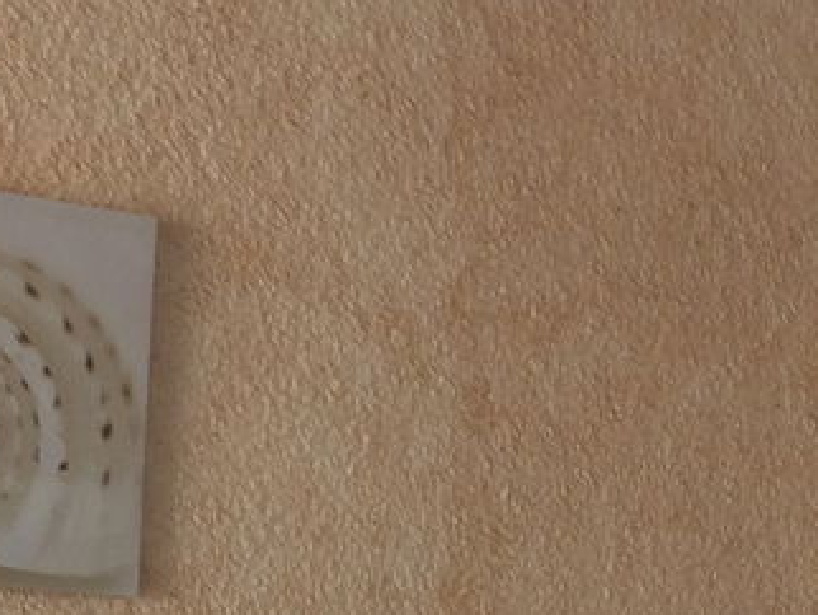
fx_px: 3405
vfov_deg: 10.1
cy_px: 851
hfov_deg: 13.7
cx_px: 577
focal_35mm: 144
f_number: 2.2
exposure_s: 1/30
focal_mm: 4.15
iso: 40
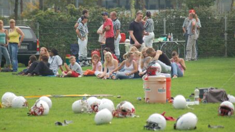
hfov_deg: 8.1
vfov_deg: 4.5
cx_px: 118
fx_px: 1669
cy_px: 55
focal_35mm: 268
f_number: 4.8
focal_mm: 170
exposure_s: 1/500
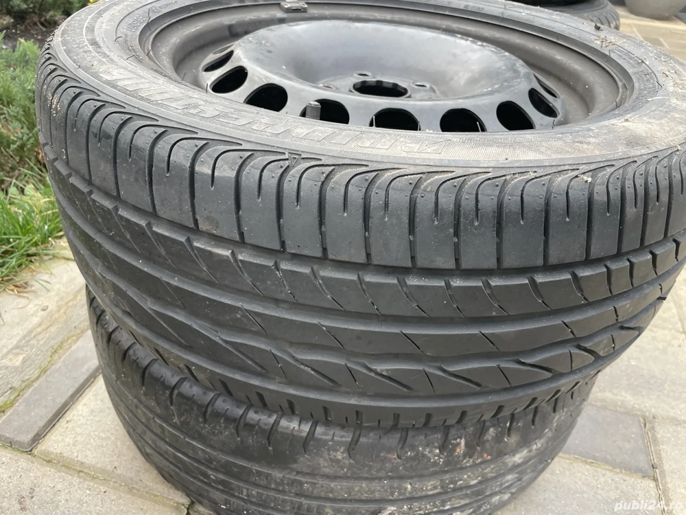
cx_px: 343
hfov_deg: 67.3
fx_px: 515
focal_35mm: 26
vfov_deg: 53.1
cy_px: 258
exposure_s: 1/121
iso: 125
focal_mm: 4.2
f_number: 1.6
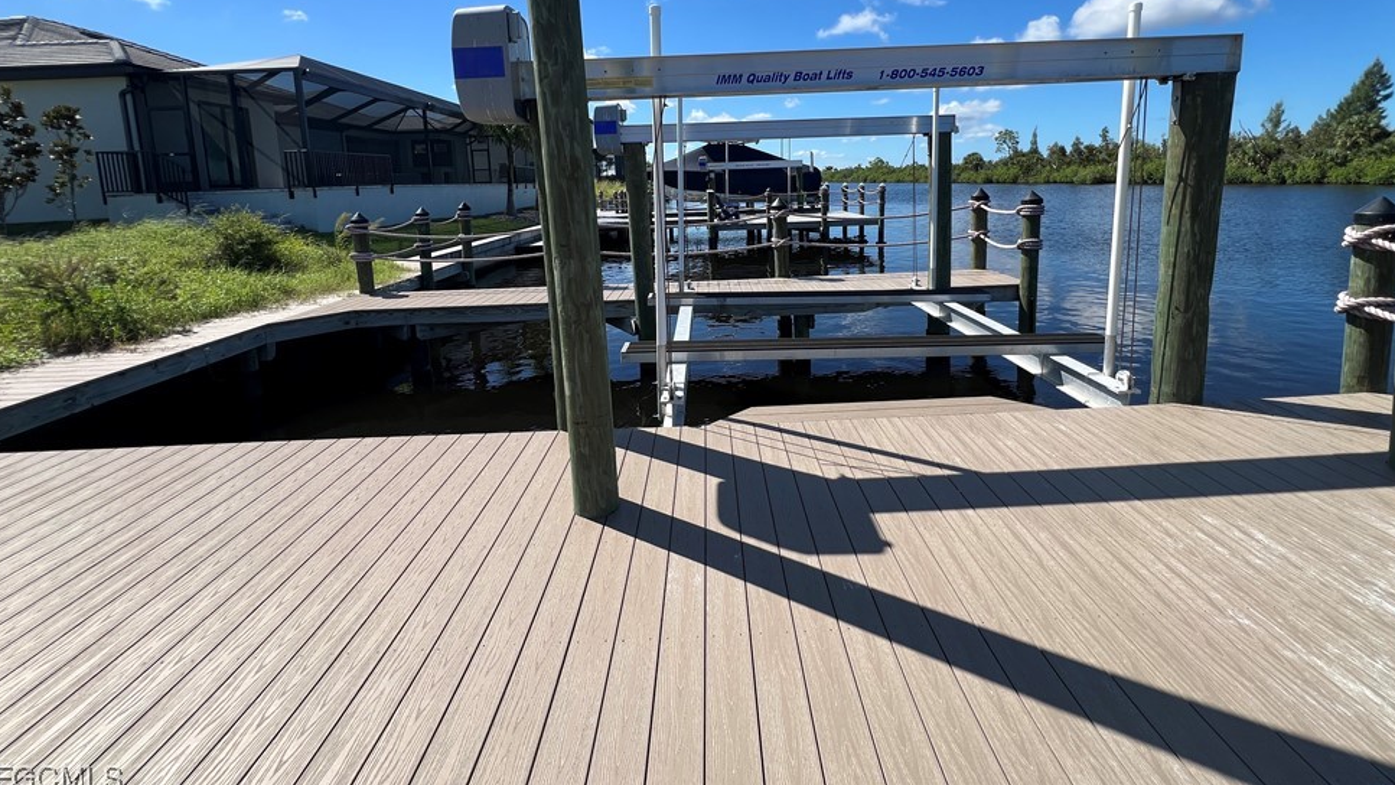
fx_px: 555
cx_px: 723
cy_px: 255
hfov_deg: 103.0
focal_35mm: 15
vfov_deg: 68.4
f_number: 1.8
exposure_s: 1/1263
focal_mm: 1.57
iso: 32
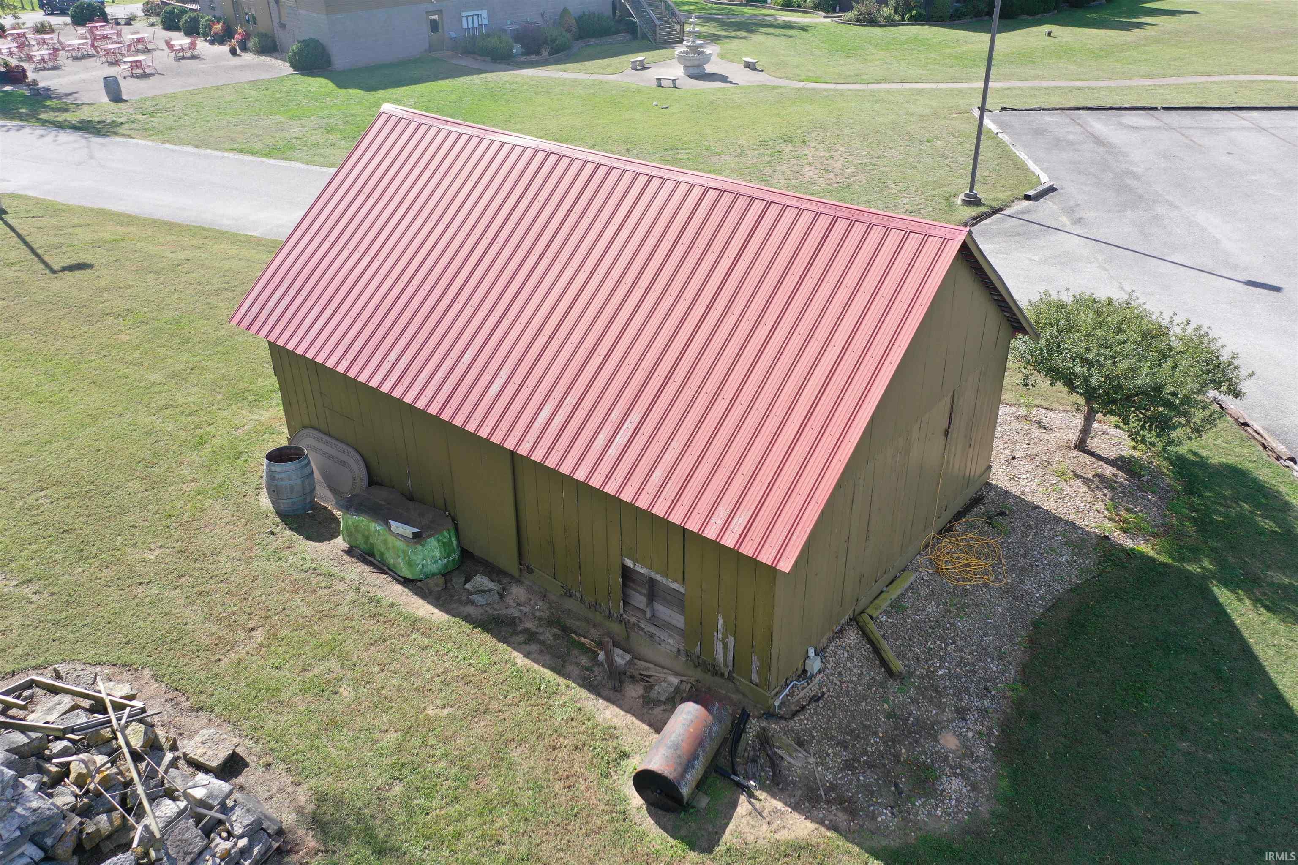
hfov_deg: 65.5
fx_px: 1009
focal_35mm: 28
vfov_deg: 46.4
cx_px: 649
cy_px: 432
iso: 100
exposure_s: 1/80
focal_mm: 10.26
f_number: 3.5
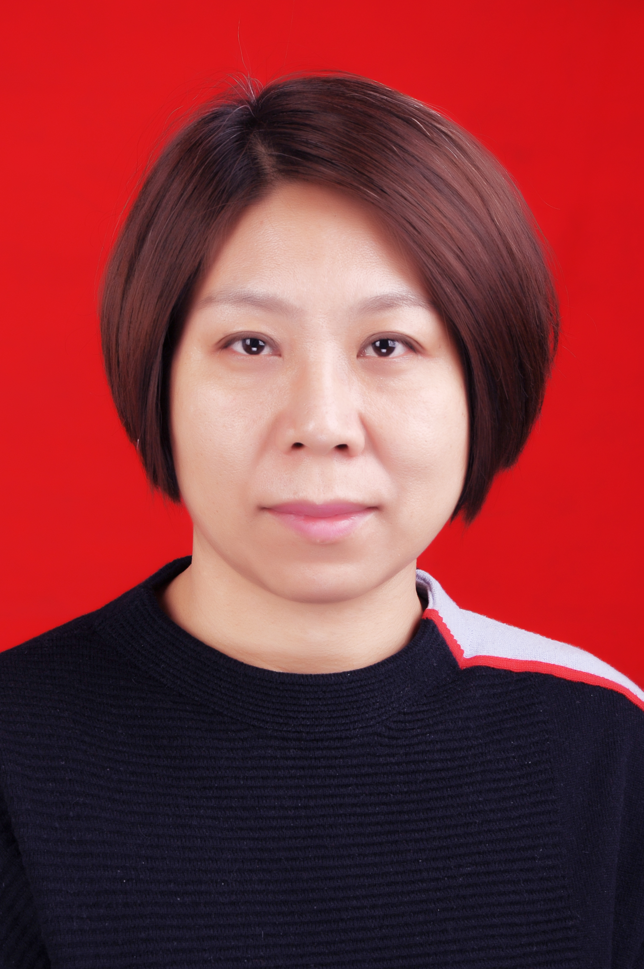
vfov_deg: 14.0
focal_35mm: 147
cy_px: 484
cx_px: 322
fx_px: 3954
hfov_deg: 9.3
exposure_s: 1/125
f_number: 11
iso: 200
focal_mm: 98
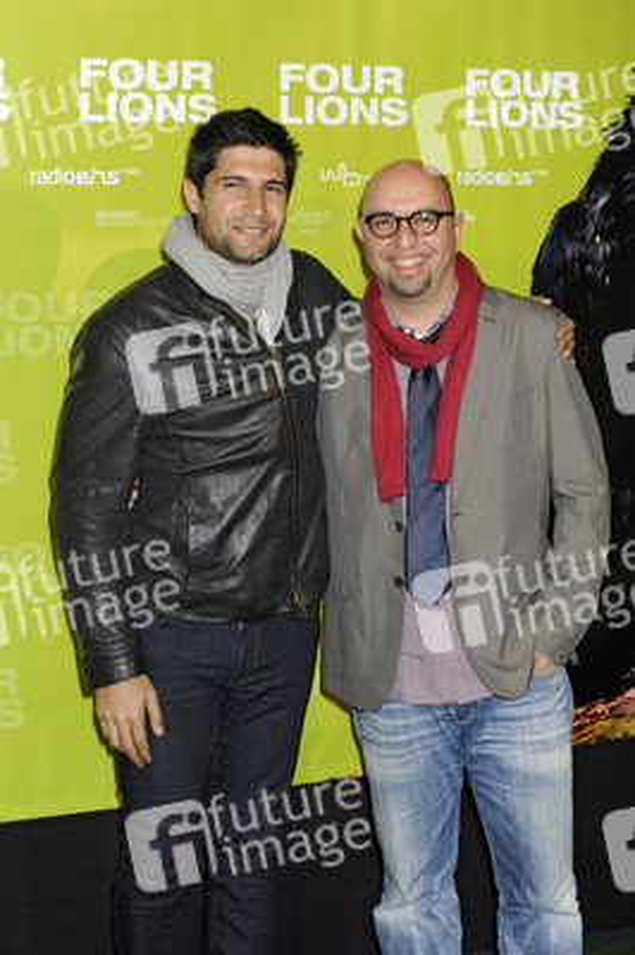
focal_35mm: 70
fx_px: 1855
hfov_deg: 19.4
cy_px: 478
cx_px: 318
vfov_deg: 28.9
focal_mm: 70
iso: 800
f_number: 6.3
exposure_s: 1/200
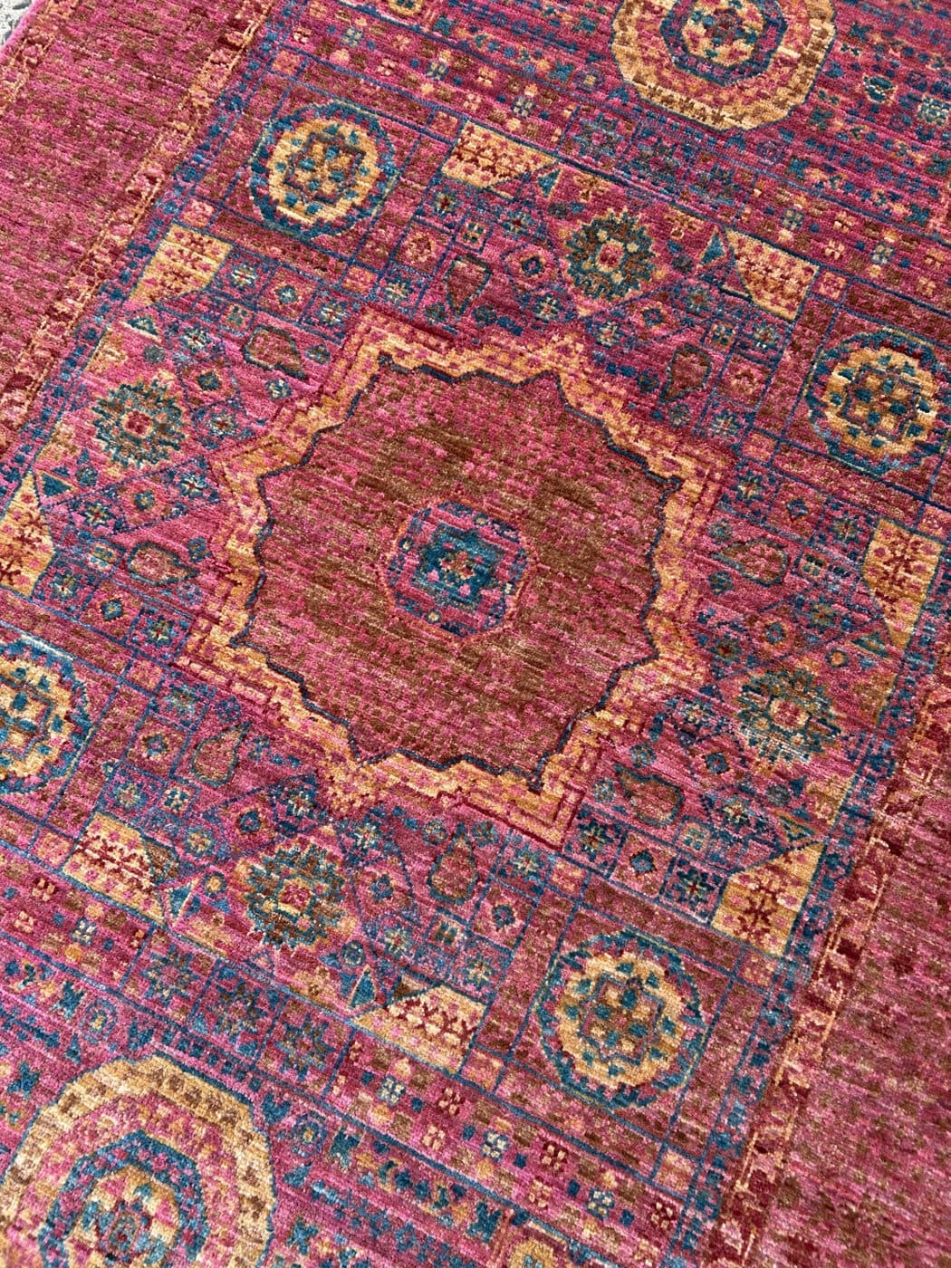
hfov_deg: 53.1
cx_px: 476
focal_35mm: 26
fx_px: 952
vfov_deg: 67.3
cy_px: 634
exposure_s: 1/228
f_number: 1.5
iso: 40
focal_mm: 5.7
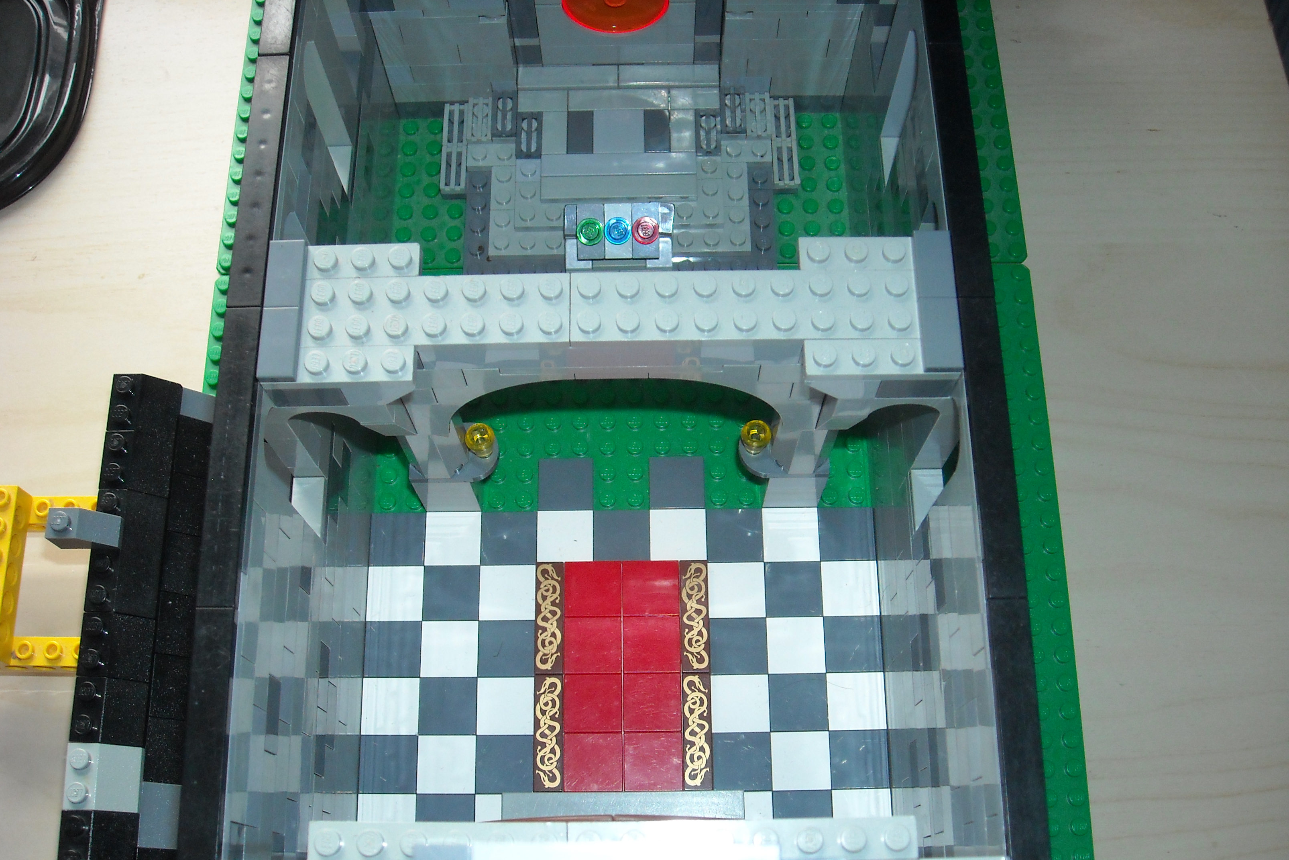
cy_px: 490
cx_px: 635
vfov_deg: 35.9
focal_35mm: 37
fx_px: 1325
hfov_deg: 51.9
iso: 200
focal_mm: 5.7
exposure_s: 1/60
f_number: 2.8
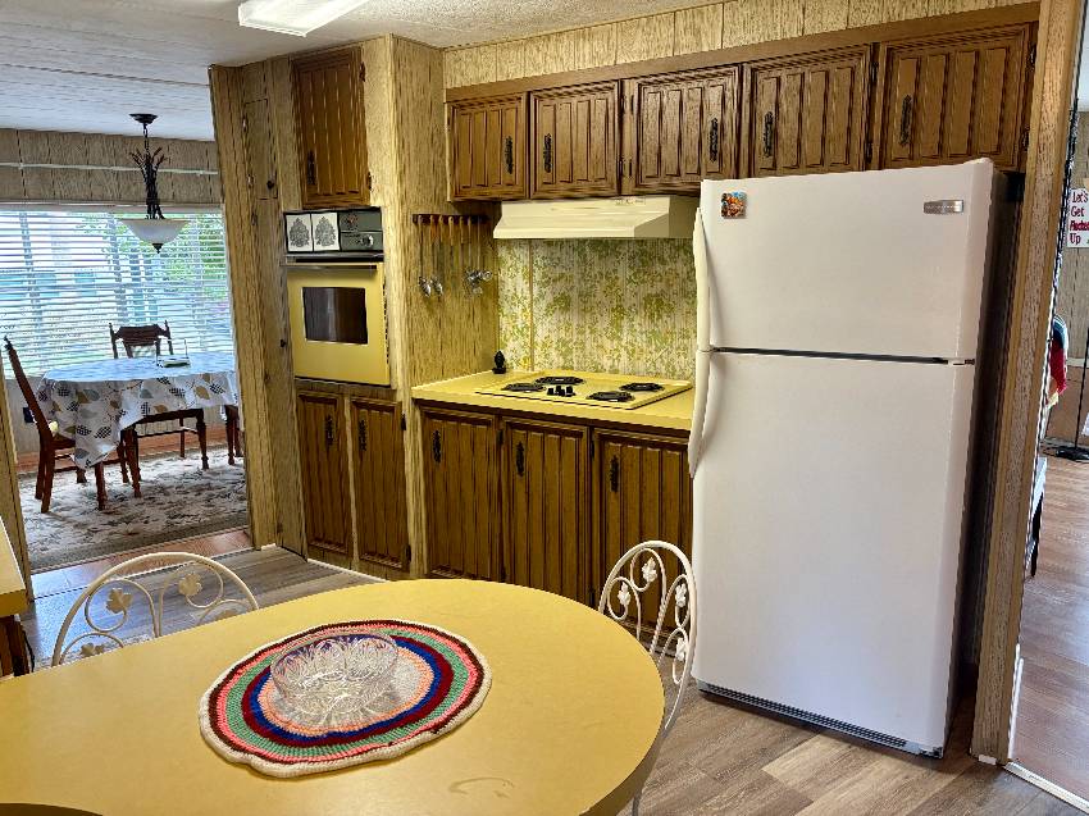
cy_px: 408
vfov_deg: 53.0
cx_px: 544
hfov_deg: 67.3
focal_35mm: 26
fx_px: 818
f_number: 1.6
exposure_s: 1/60
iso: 125
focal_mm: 5.96
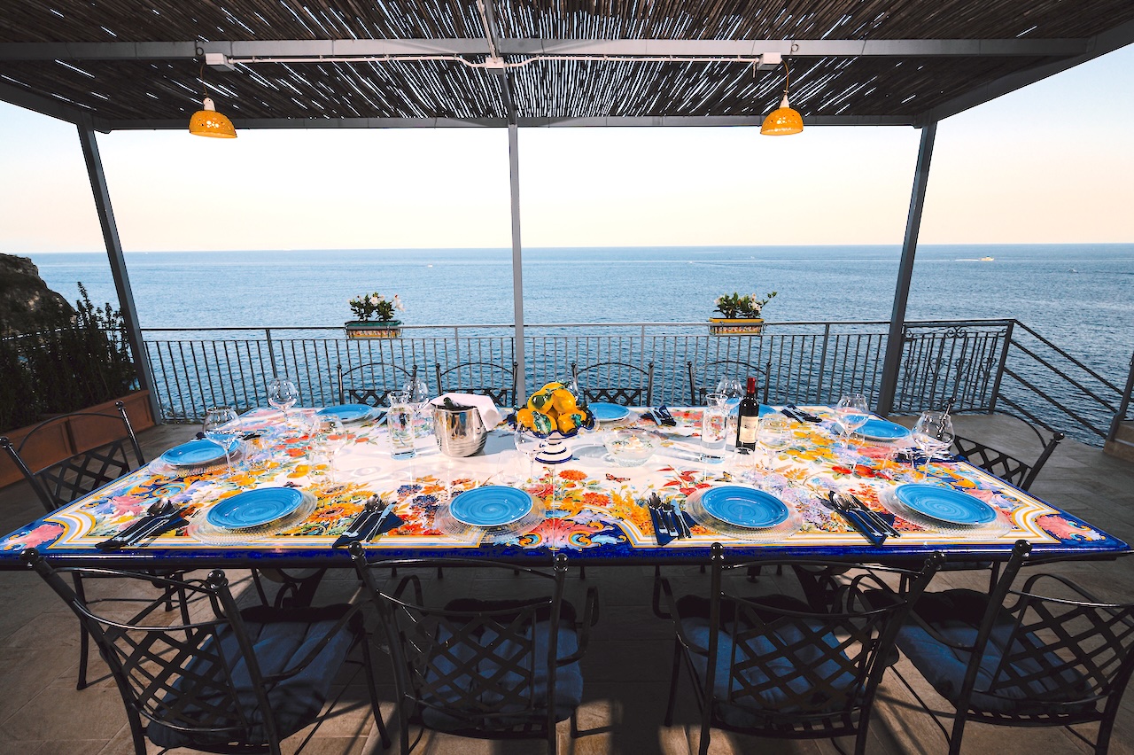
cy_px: 378
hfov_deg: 96.8
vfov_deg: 73.7
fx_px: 504
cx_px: 567
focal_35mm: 16
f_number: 13
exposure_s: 1/160
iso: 160
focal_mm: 16
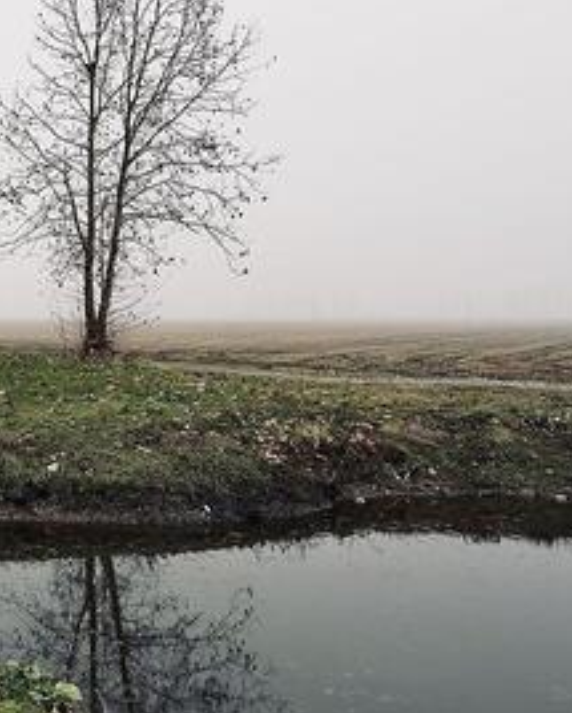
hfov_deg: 31.6
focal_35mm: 42
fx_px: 887
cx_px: -61
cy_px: 269
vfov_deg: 43.4
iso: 100
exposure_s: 1/125
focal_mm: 20
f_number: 5.6
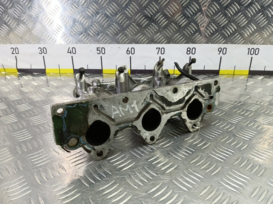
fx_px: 181
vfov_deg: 58.9
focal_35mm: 23
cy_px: 102
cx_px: 136
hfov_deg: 73.9
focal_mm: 4.11
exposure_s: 1/50
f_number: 1.6
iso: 146
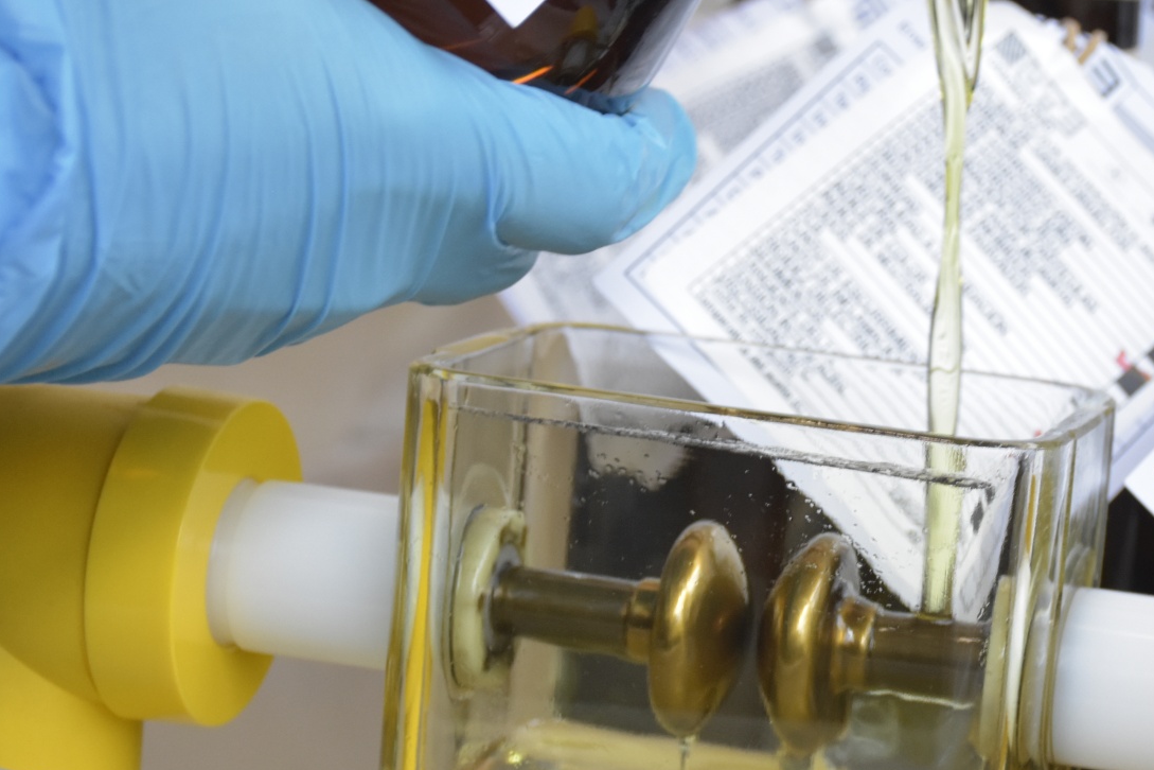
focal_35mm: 124
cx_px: 974
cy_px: 435
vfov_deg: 11.1
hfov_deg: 16.4
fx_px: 3972
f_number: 5.6
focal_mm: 45
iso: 1600
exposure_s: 1/80
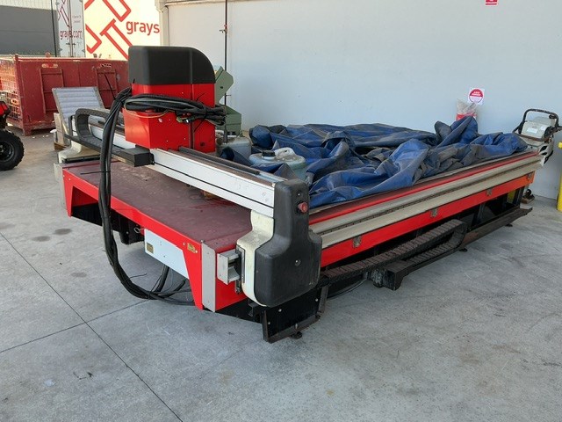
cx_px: 281
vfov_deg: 48.2
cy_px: 211
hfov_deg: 61.7
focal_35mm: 29
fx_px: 471
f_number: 1.8
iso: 16
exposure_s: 1/114
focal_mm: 3
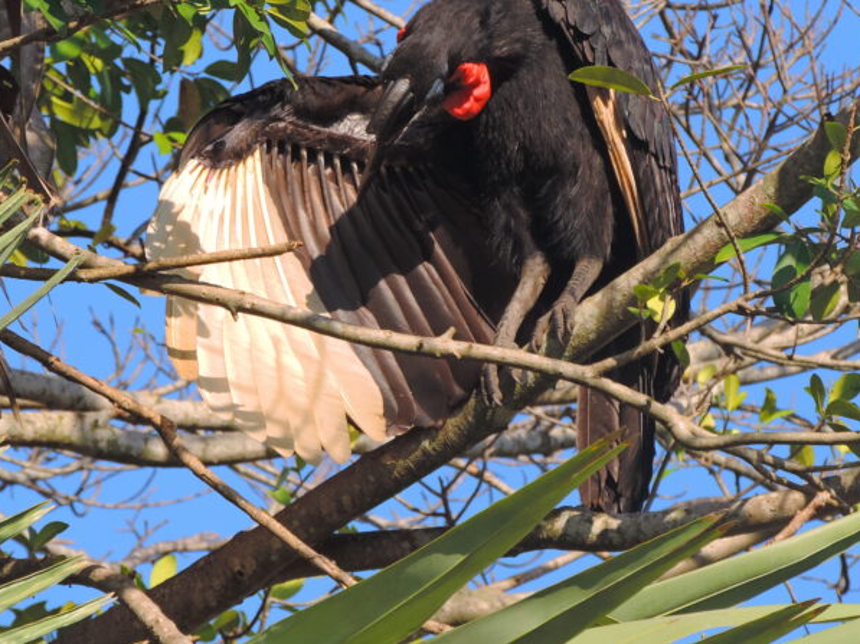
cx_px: 431
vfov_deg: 2.7
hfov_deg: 3.5
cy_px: 242
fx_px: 13904
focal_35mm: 560
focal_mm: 77.5
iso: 80
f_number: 4.9
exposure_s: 1/250
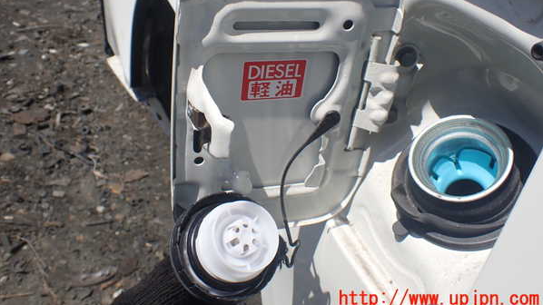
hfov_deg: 56.6
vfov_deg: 33.4
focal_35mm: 35
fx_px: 504
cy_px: 106
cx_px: 272
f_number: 9
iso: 100
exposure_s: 1/200
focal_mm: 5.79
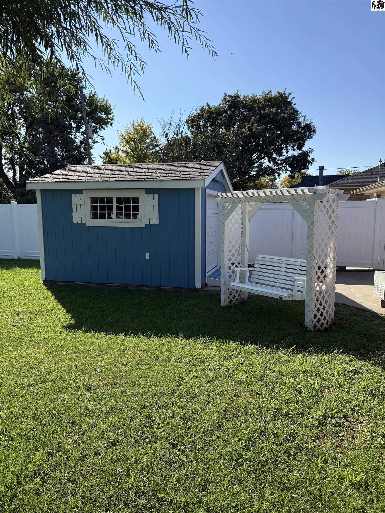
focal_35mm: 24
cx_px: 192
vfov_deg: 71.6
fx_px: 356
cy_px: 256
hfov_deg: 56.8
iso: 100
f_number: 1.78
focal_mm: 6.76
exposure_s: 1/4167
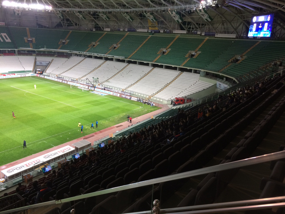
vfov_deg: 48.2
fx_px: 239
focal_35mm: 29
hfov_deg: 61.7
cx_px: 142
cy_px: 107
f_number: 2.2
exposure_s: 1/33
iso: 50
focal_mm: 4.15
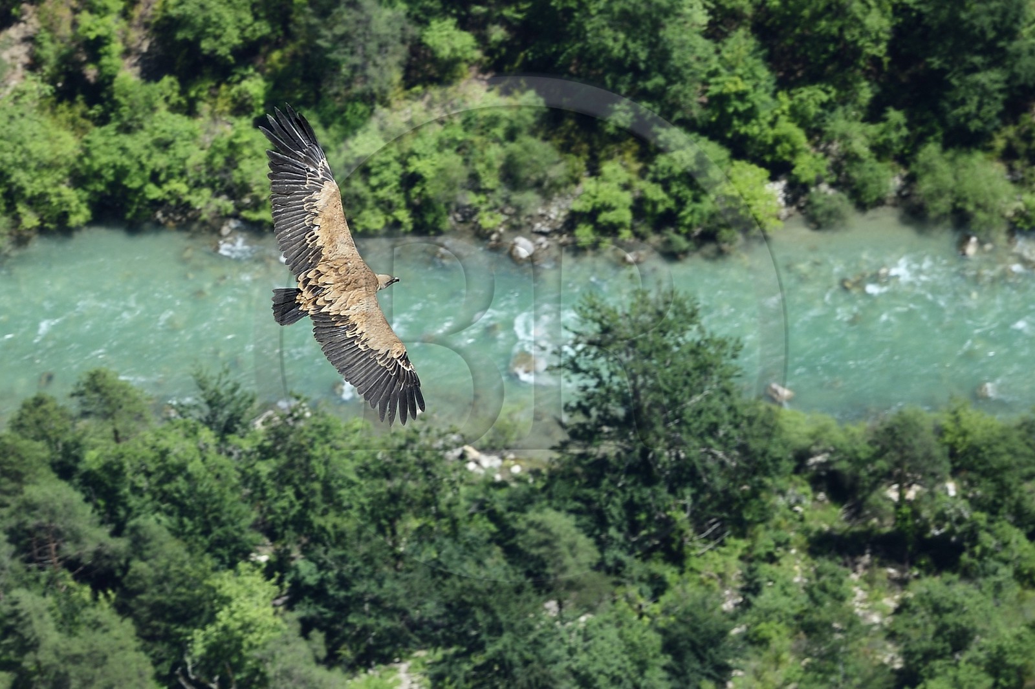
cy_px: 344
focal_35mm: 200
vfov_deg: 6.9
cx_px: 518
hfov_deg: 10.3
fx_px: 5748
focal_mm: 200
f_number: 6.3
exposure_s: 1/640
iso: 200
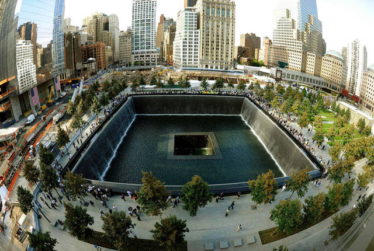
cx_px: 187
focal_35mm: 16
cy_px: 126
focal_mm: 16
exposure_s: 1/250
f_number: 6.3
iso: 400
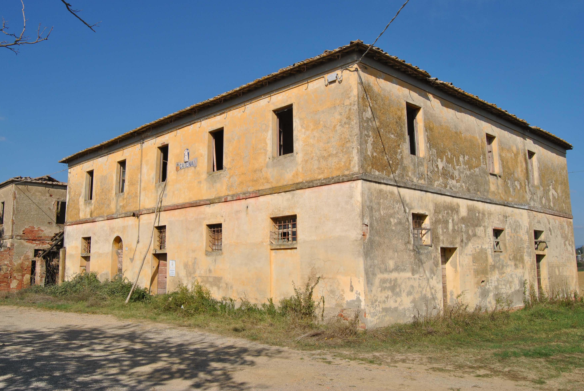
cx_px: 269
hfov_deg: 59.3
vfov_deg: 41.7
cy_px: 178
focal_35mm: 32
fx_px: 512
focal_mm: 19
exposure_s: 1/320
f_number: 9
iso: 100
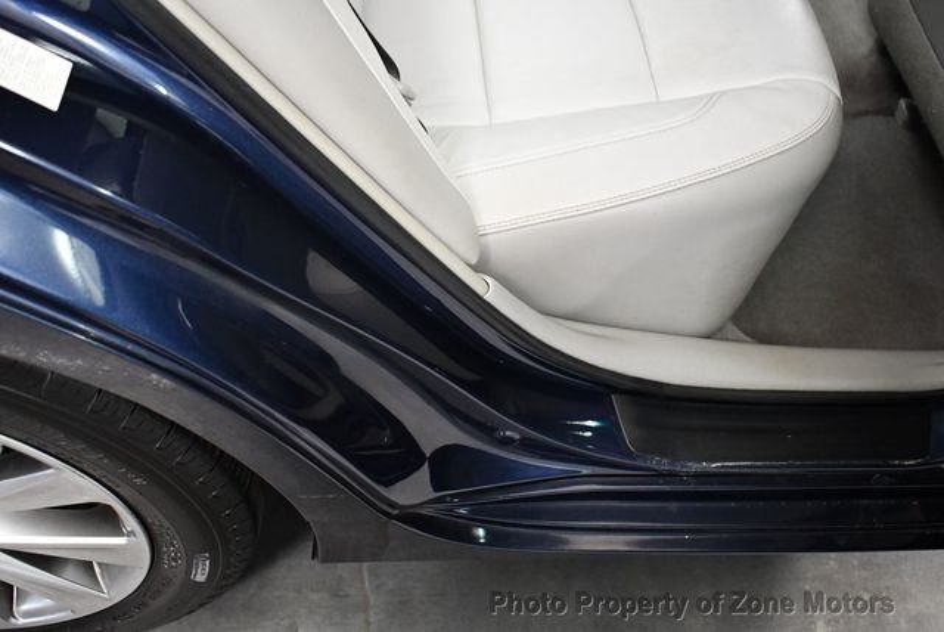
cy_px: 316
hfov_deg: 53.1
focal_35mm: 36
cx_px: 472
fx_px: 945
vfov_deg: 36.9
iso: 3200
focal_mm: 18
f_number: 3.5
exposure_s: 1/100
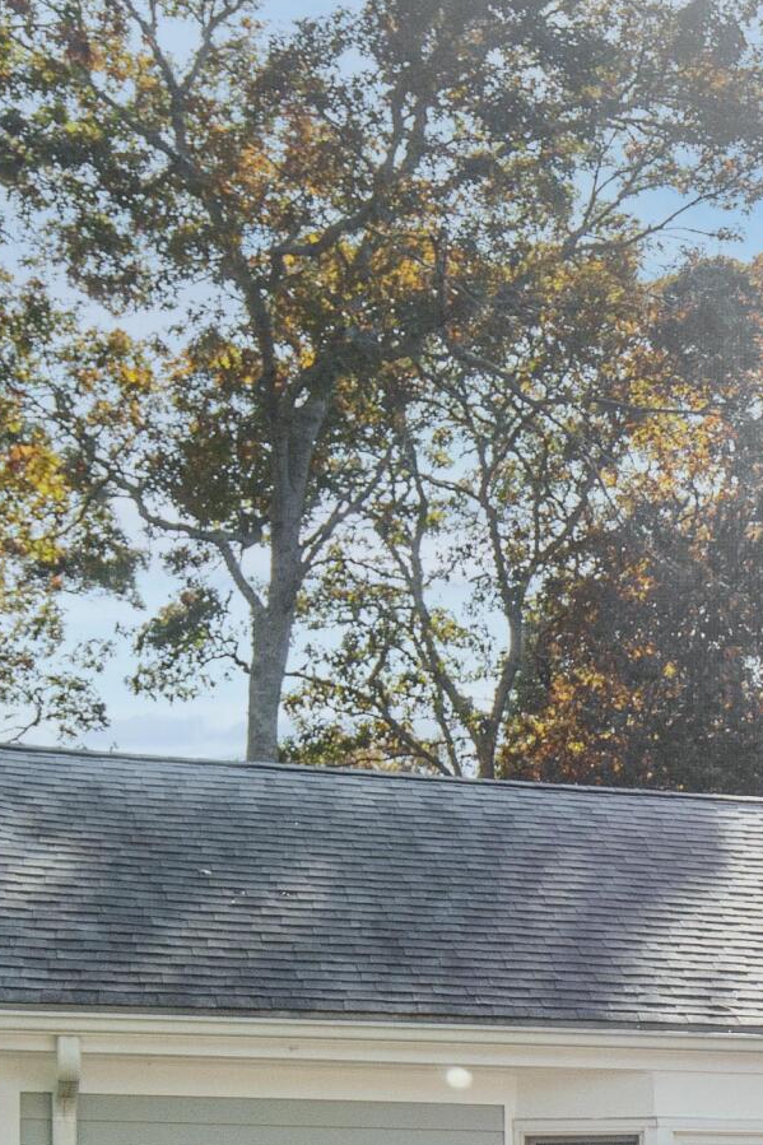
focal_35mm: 100
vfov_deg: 19.5
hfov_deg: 11.9
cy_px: 1258
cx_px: 1630
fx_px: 3180
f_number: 3.5
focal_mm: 20
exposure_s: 1/640
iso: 200
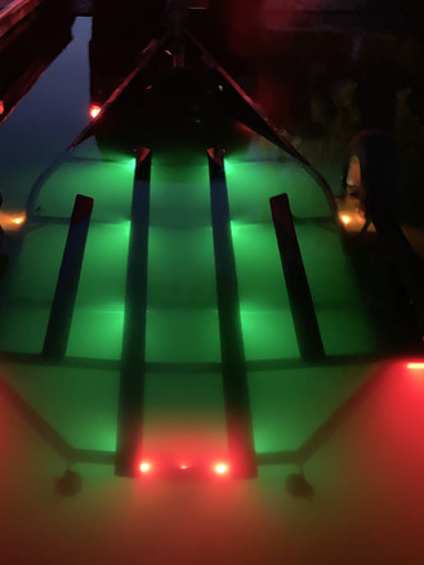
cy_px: 345
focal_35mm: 51
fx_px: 833
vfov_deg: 37.3
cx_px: 147
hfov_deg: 28.4
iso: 800
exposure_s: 1/4
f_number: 1.8
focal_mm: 3.99
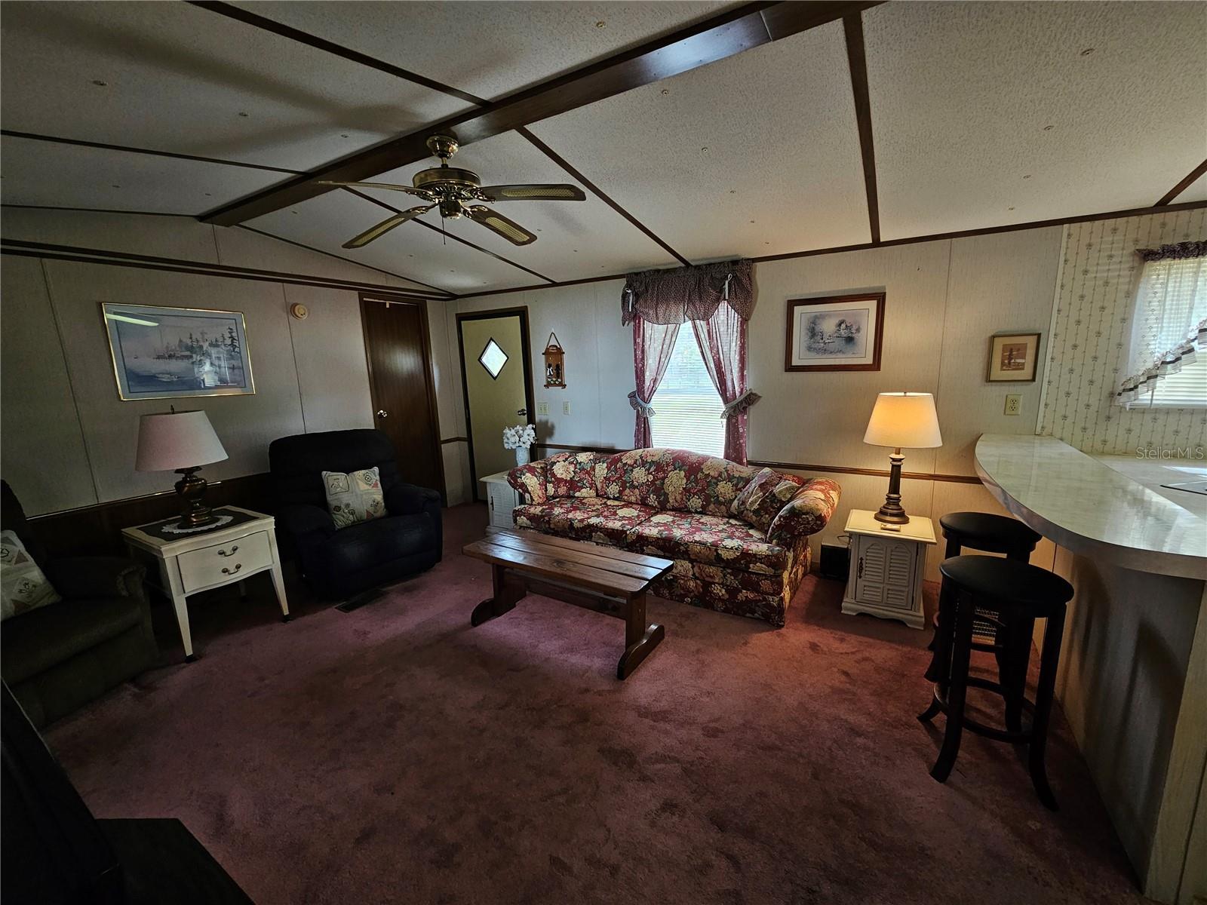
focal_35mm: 13
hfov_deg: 106.2
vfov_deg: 89.9
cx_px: 604
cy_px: 452
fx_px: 453
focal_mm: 2.2
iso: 125
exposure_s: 1/60
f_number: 2.2
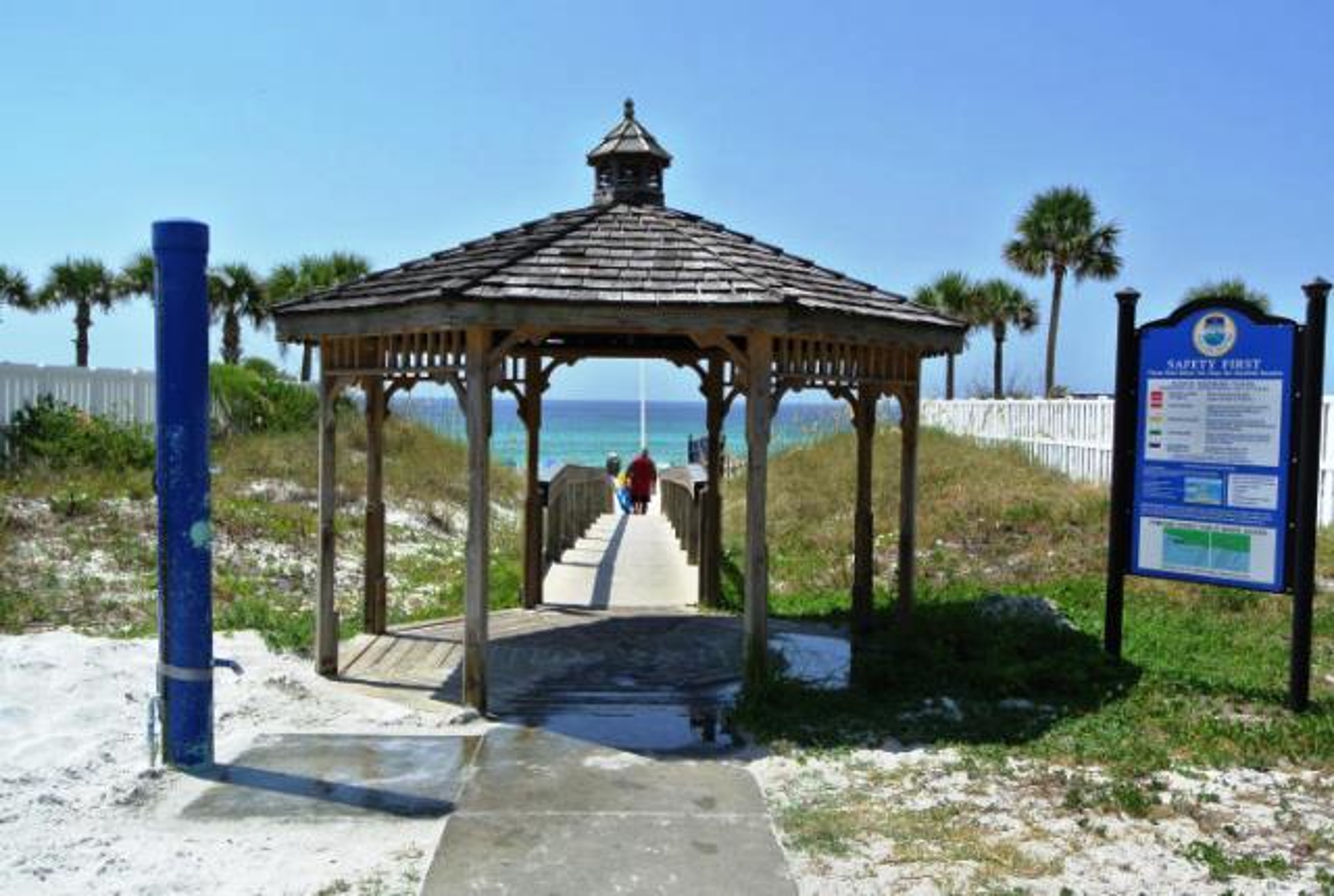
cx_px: 667
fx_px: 1300
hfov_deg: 54.3
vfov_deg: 38.0
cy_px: 448
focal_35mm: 35
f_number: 5.6
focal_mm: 13
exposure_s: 1/640
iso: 100
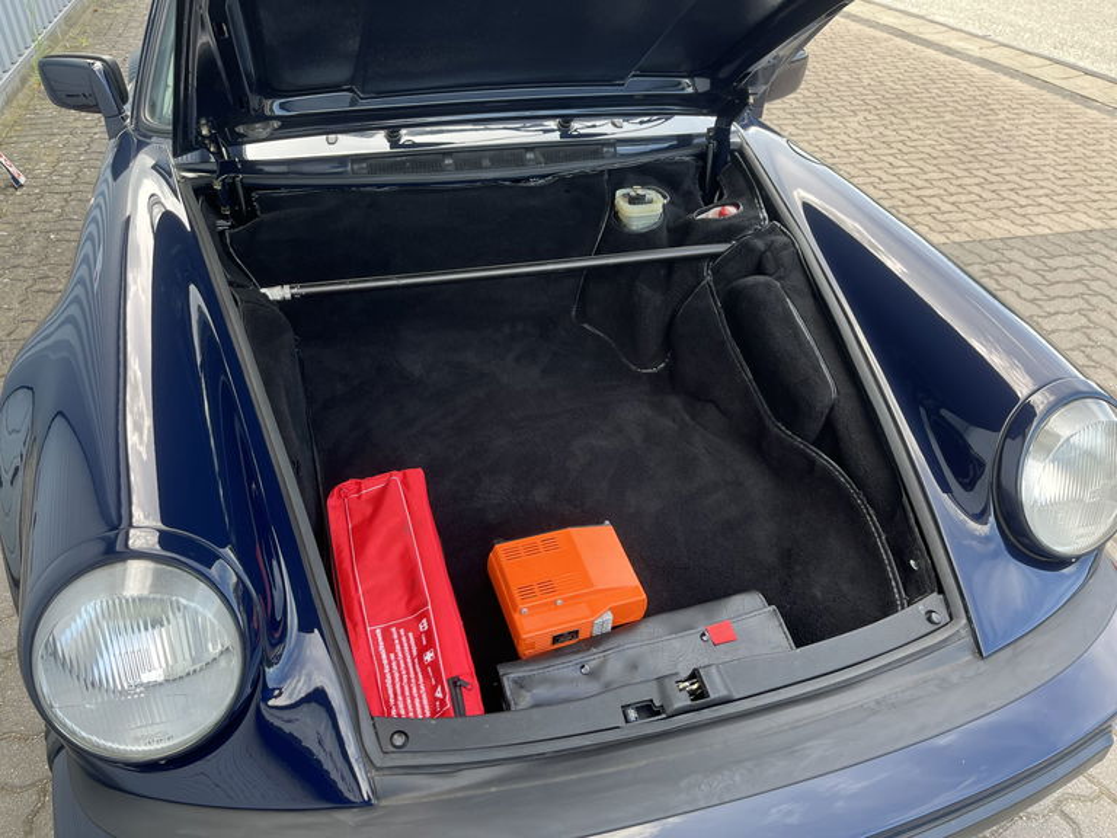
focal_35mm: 26
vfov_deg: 53.1
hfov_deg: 67.3
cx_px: 558
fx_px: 839
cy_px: 419
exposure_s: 1/164
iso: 40
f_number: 1.6
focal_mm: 5.1
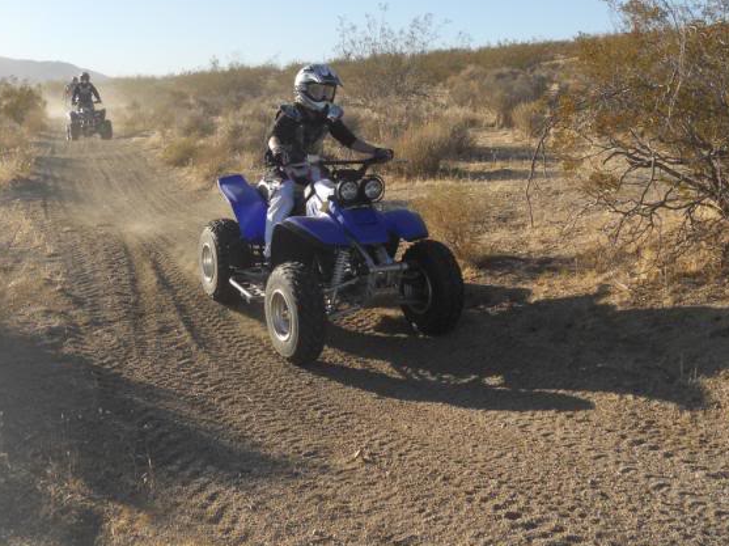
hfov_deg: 41.2
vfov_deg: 31.3
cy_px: 195
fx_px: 968
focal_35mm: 46
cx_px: 323
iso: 80
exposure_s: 1/800
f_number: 3.5
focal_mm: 5.8
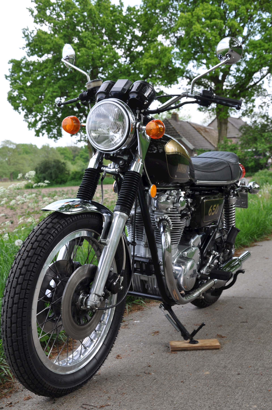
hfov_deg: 23.7
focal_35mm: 57
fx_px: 648
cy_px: 205
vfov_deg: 35.1
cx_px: 136
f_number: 9
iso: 200
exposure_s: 1/80
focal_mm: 38
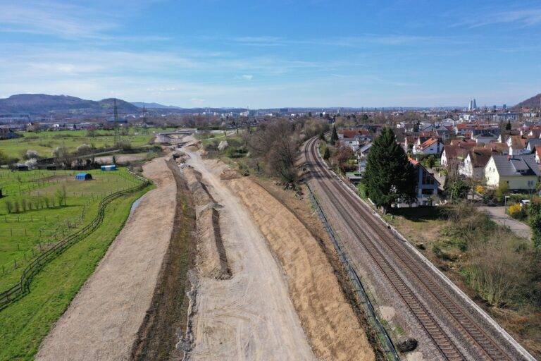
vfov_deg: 46.4
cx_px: 270
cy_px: 180
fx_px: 421
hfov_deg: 65.5
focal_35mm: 28
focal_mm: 10.26
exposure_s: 1/2000
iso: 100
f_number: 2.8
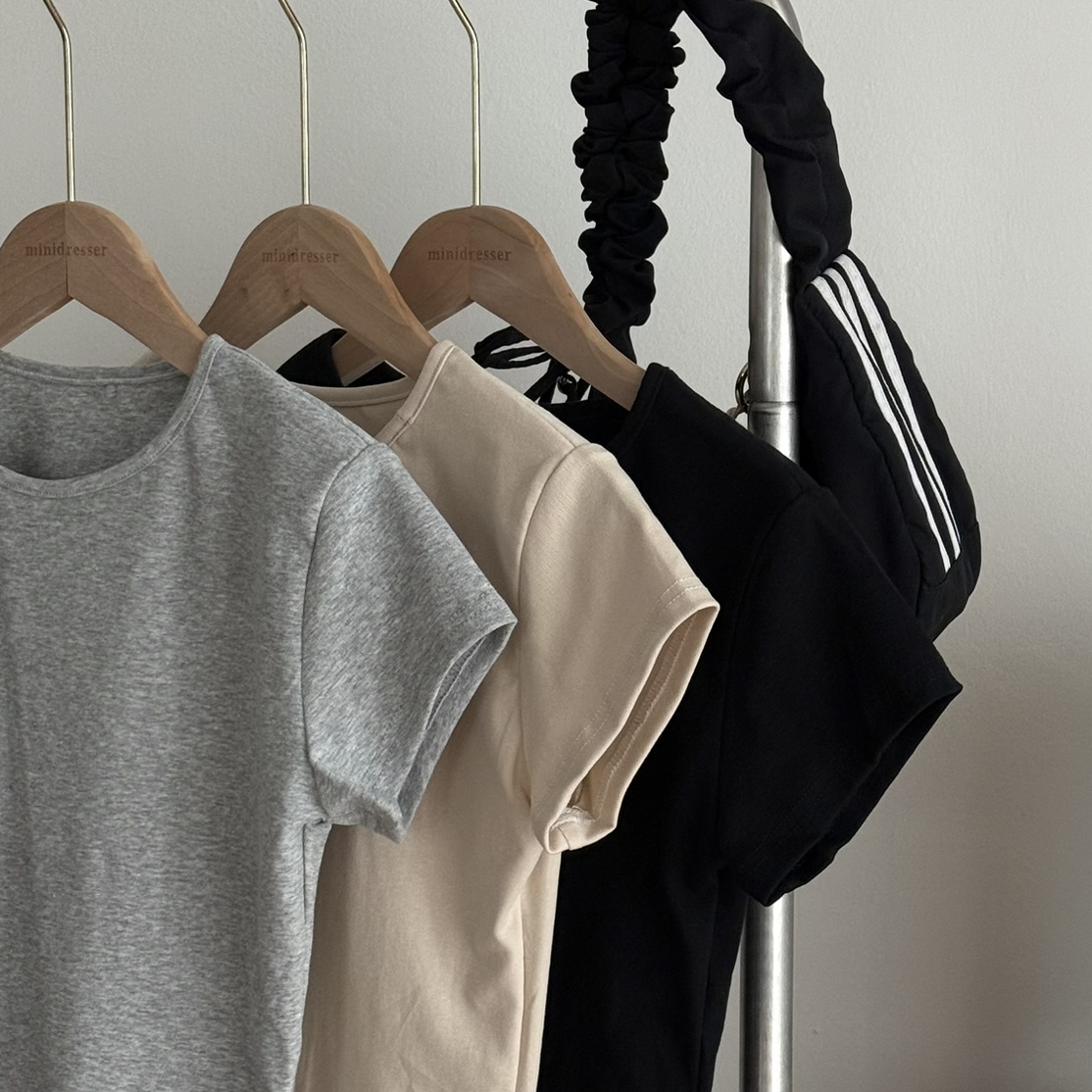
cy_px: 529
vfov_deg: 22.2
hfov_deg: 22.2
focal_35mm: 78
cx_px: 463
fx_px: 2784
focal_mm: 6.76
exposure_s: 1/84
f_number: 1.78
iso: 100
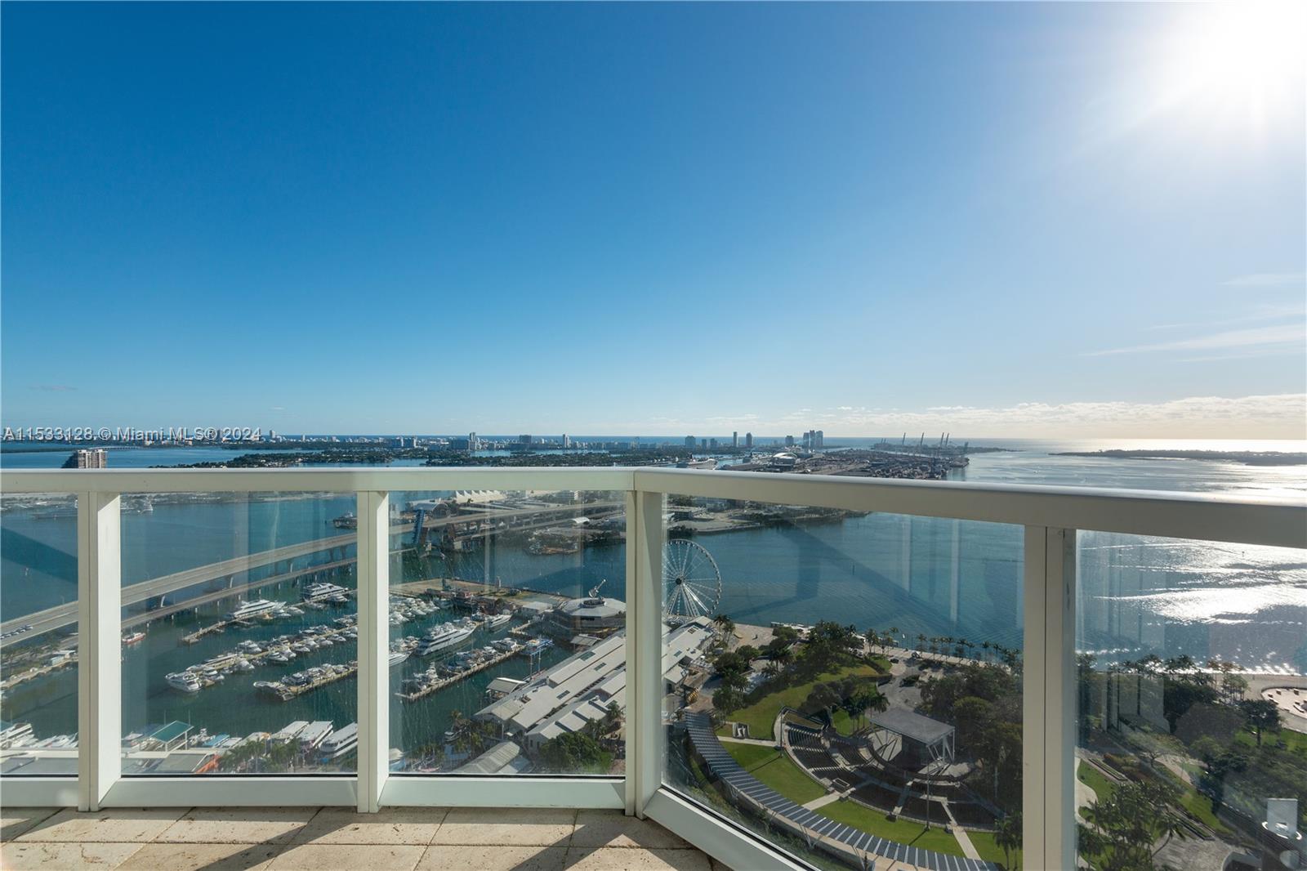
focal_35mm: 17
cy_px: 436
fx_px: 617
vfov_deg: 70.4
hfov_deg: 93.3
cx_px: 654
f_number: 8
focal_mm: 17
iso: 200
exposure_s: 1/800
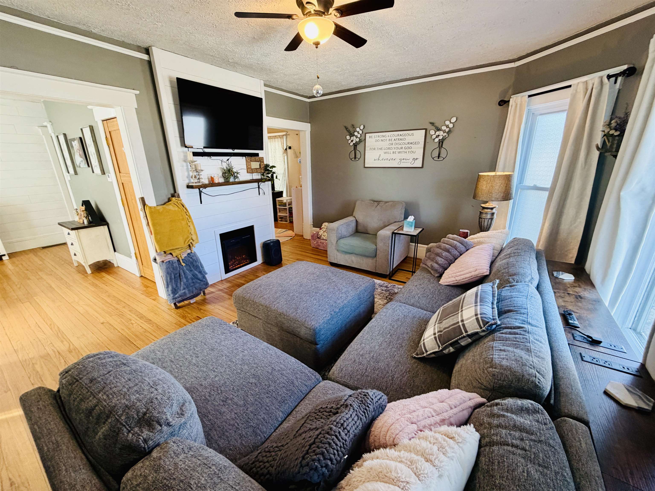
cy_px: 246
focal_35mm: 14
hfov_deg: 102.1
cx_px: 328
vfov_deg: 85.7
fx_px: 265
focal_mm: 2.22
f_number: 2.2
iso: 200
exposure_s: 1/60
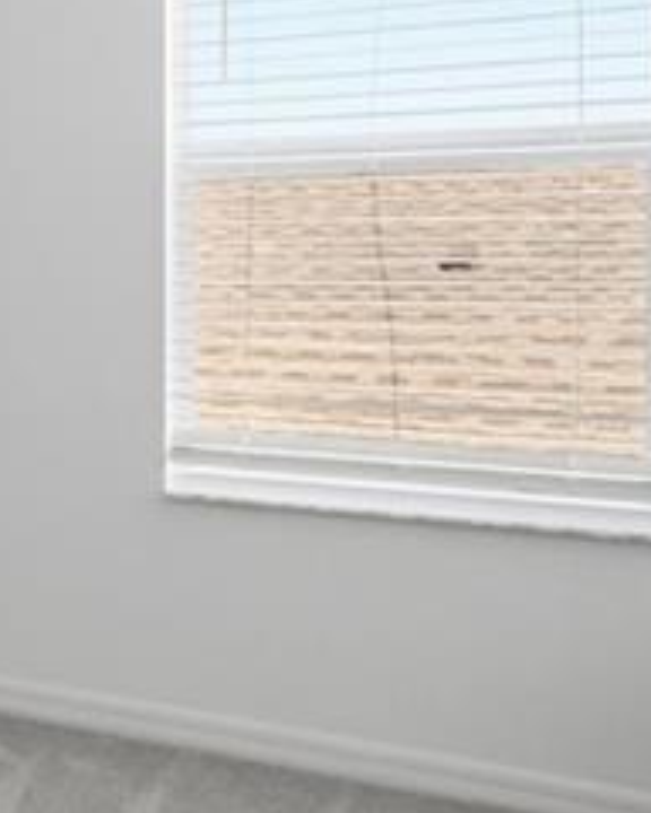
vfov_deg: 33.3
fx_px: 1349
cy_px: 266
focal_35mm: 56
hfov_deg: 18.7
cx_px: -614
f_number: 7.1
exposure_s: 1/1000
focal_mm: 14
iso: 1250
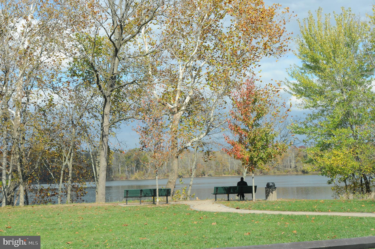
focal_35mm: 48
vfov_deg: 28.0
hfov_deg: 41.2
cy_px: 124
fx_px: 499
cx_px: 188
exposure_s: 1/320
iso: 320
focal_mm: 32
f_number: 9
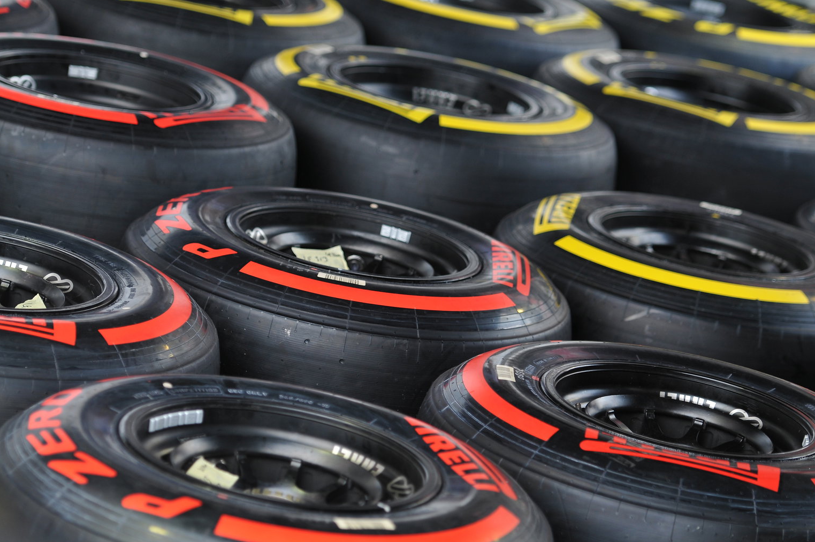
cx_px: 425
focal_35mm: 145
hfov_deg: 14.2
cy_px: 259
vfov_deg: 9.4
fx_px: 3279
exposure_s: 1/250
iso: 200
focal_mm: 92
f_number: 2.8
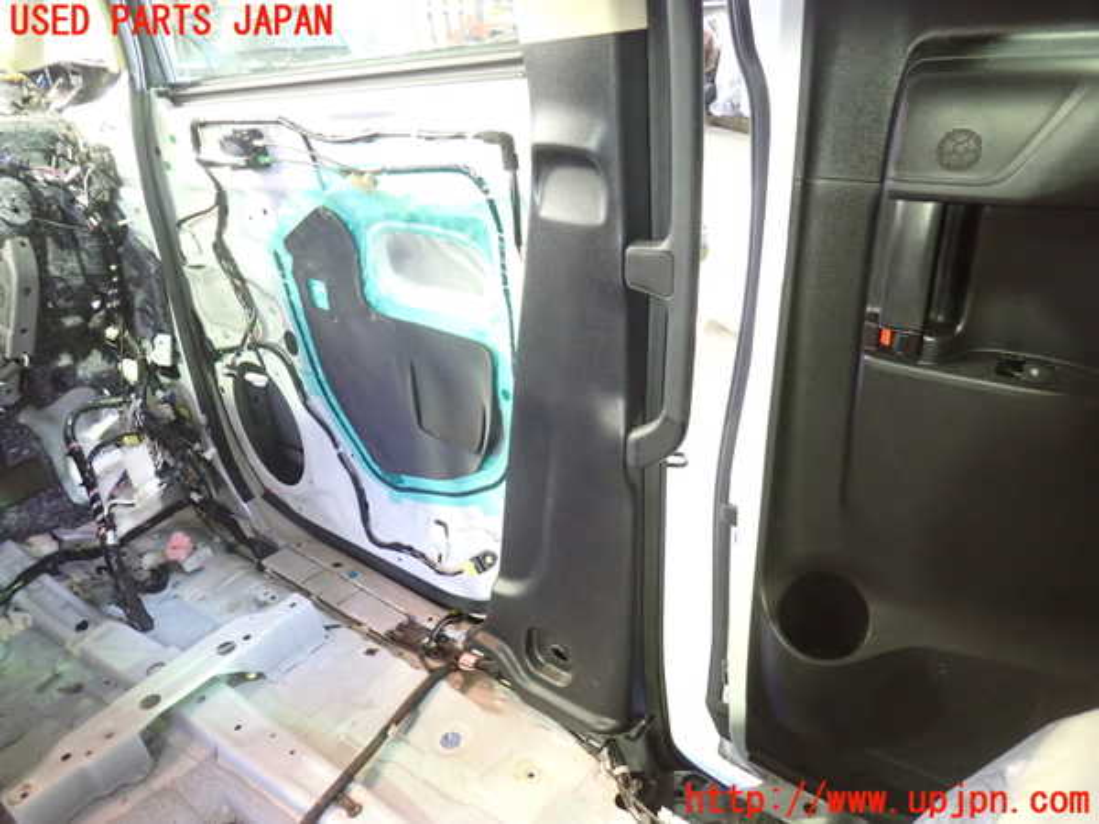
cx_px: 550
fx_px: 794
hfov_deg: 69.4
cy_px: 412
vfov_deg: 54.9
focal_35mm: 25
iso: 800
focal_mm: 4.5
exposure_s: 1/10
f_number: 2
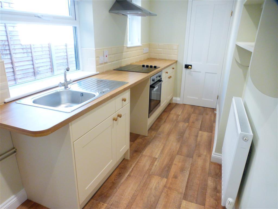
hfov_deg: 71.6
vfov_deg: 56.8
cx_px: 139
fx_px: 193
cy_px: 104
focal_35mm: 24
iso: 320
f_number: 3.3
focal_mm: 4.3
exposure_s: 1/60
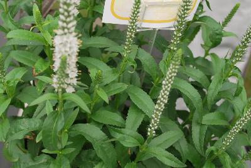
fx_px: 419
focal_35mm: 60
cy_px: 84
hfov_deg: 33.4
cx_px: 126
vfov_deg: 22.7
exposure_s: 1/60
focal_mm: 40
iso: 125
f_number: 8
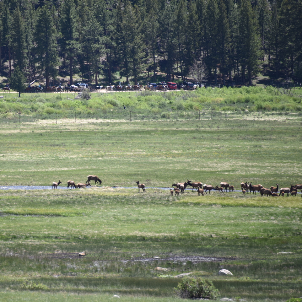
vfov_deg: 4.6
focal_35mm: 384
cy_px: 151
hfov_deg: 4.6
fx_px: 3790
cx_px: 78
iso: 280
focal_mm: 300
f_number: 5.6
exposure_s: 1/640
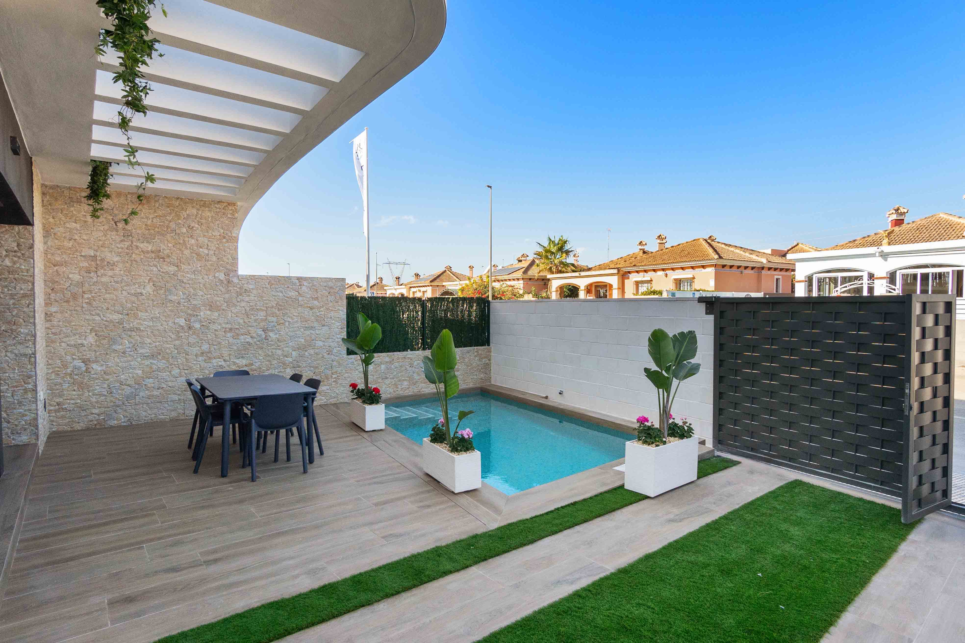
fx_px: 482
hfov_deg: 90.0
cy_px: 322
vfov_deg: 67.4
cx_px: 482
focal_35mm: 18
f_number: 8
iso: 320
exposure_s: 1/500
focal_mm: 12
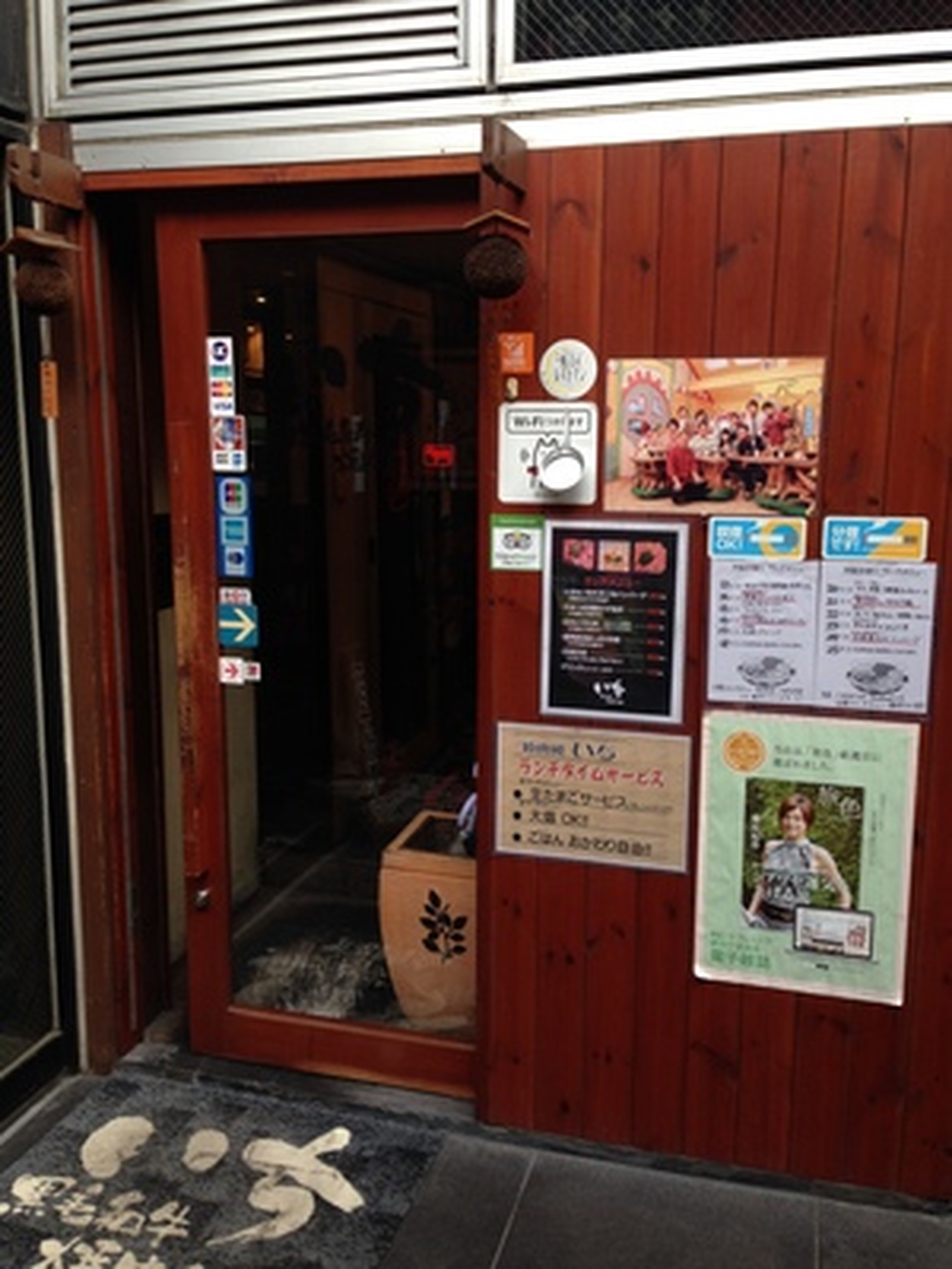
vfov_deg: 55.4
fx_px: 1210
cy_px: 634
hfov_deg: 42.9
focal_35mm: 33
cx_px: 476
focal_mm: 4.12
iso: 64
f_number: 2.4
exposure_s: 1/40
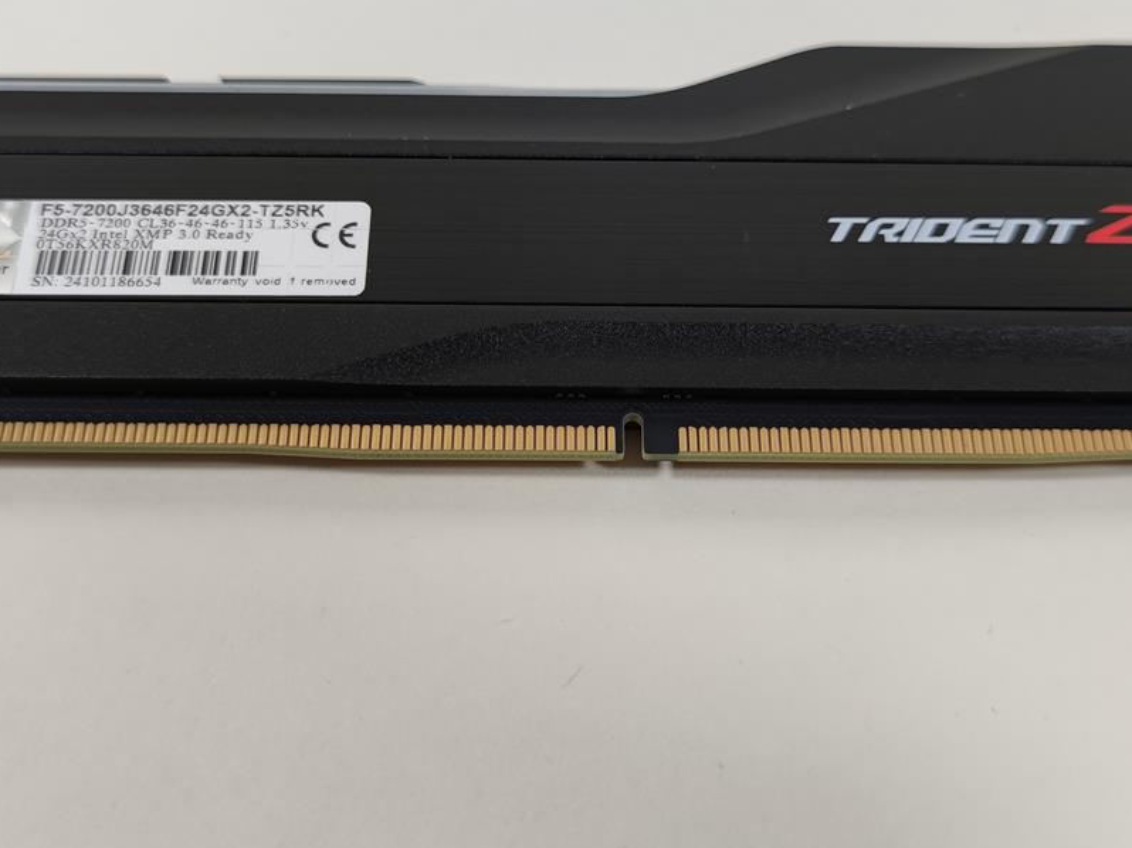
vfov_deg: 30.8
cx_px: 600
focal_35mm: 47
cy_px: 338
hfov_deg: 40.4
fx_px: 1537
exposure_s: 1/100
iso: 85
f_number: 1.85
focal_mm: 6.78
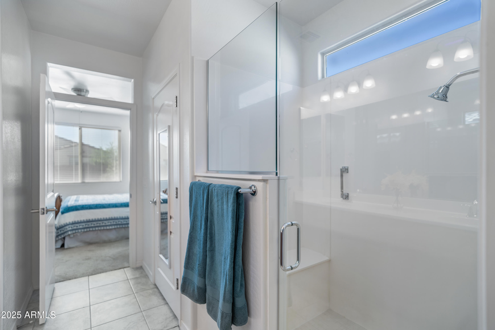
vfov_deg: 73.7
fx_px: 220
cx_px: 248
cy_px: 165
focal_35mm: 16
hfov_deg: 96.7
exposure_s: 1/60
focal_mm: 16
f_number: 1.8
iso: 100
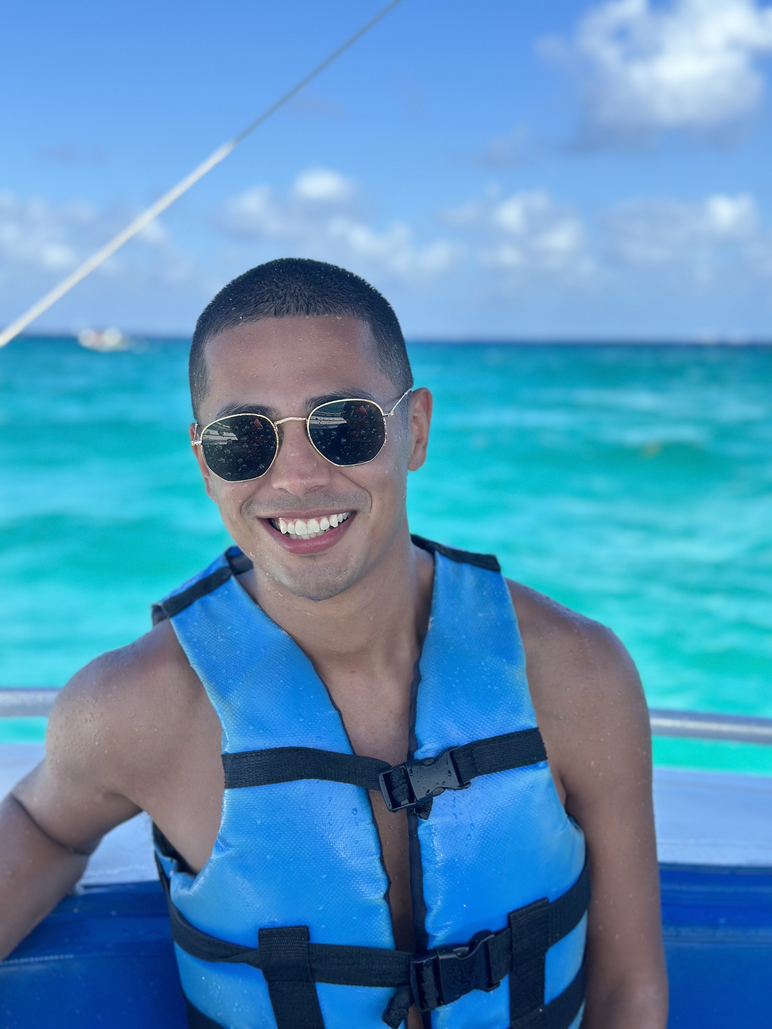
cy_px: 514
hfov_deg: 30.3
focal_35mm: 48
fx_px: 1427
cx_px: 386
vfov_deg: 39.7
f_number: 1.78
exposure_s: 1/2252
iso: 100
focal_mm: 6.86
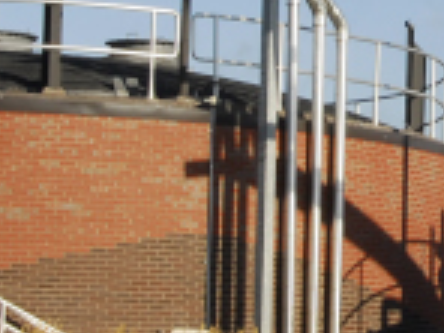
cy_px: 24
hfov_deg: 8.9
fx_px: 2809
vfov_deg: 6.8
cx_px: 531
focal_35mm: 219
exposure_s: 1/60
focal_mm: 28
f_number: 14
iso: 100
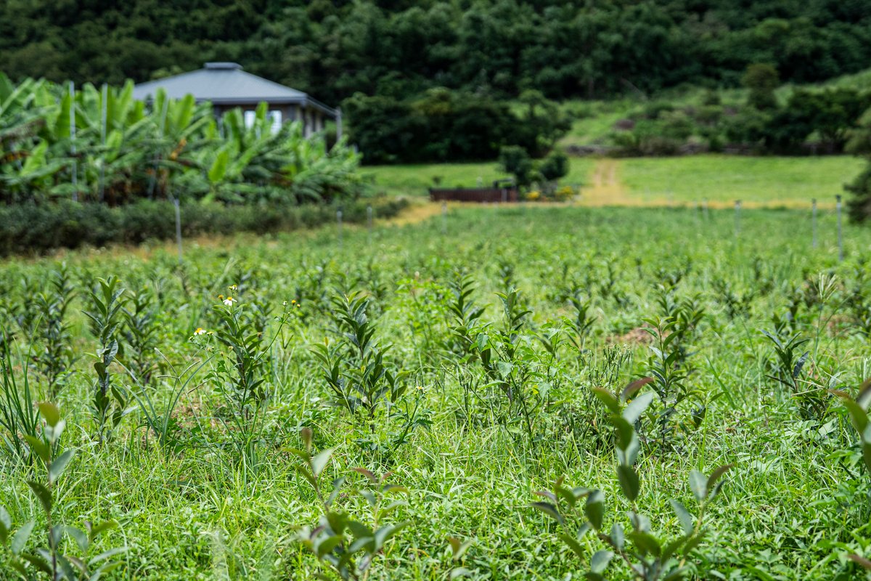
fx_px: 1597
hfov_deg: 30.5
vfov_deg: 20.6
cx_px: 436
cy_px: 290
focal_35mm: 66
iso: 320
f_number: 2.8
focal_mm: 44
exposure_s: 1/2500
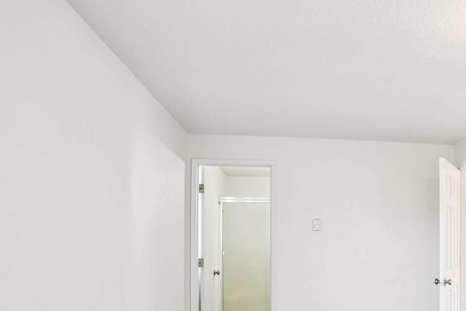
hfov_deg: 59.2
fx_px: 375
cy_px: 239
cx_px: 365
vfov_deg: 43.3
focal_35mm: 29
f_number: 8
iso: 400
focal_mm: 16
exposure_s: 1/15
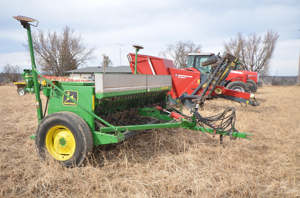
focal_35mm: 36
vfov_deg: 36.7
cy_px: 99
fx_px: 299
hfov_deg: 53.2
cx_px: 150
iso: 100
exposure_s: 1/200
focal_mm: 24
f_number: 5.6
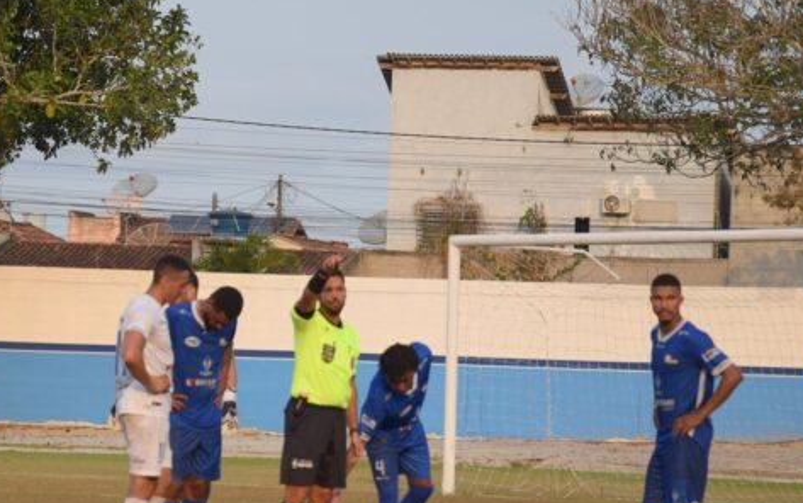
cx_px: 256
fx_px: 5512
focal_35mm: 252
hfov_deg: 8.3
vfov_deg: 5.2
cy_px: 293
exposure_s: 1/640
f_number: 6.3
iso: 200
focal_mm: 105
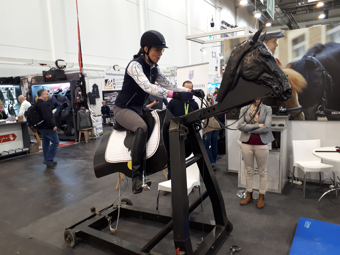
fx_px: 265
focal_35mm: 27
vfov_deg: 51.4
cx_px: 170
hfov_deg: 65.3
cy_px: 128
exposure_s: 1/33
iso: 125
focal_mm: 3.6
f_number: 1.9
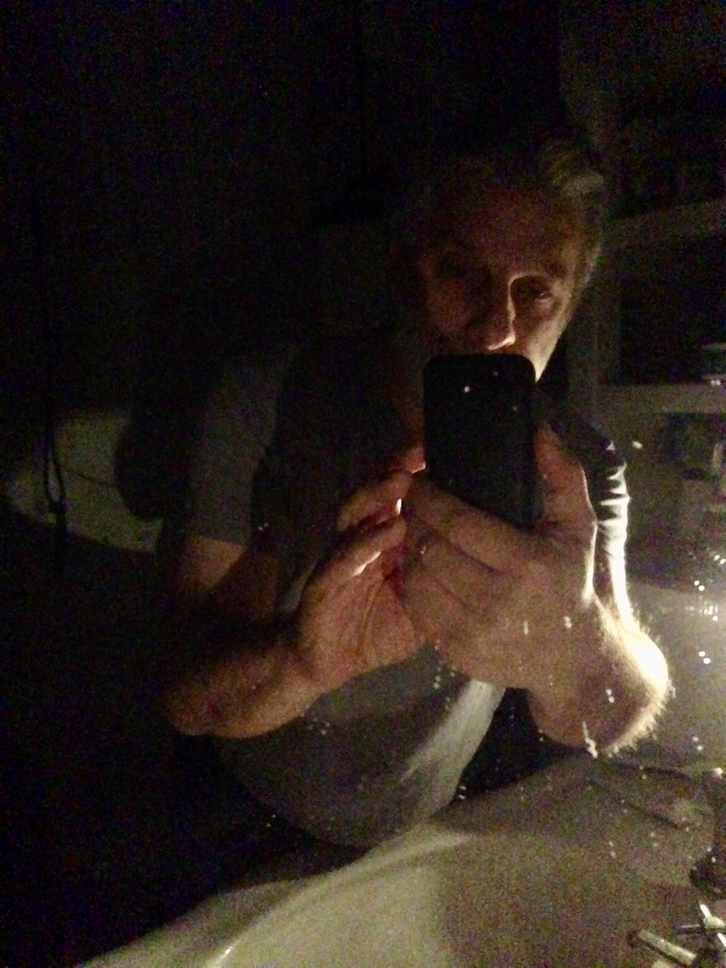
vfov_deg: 29.4
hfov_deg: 22.3
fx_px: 1846
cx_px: 363
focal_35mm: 66
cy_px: 484
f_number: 2.4
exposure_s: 1/15
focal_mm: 4.12
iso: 3200
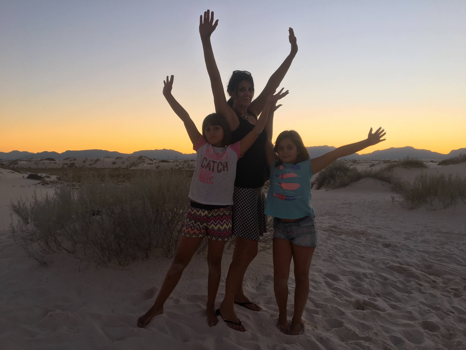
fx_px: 390
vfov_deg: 48.2
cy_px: 175
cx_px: 233
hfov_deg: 61.7
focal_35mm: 29
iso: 40
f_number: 2.2
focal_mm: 4.15
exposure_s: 1/120
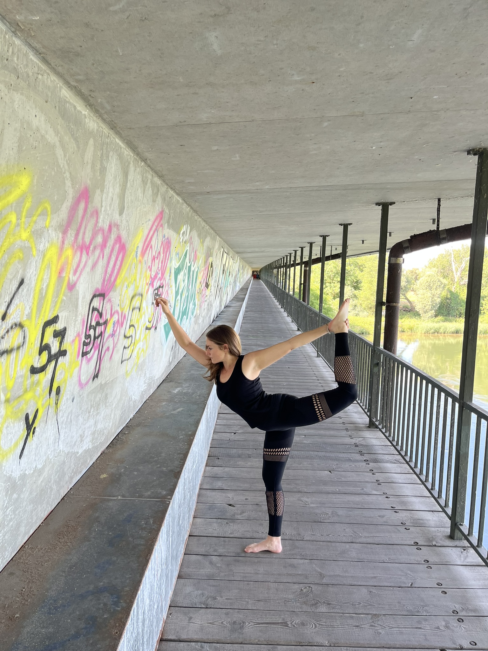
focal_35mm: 26
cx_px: 244
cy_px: 326
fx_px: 489
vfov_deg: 67.3
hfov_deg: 53.1
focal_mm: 5.1
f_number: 1.6
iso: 40
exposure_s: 1/122
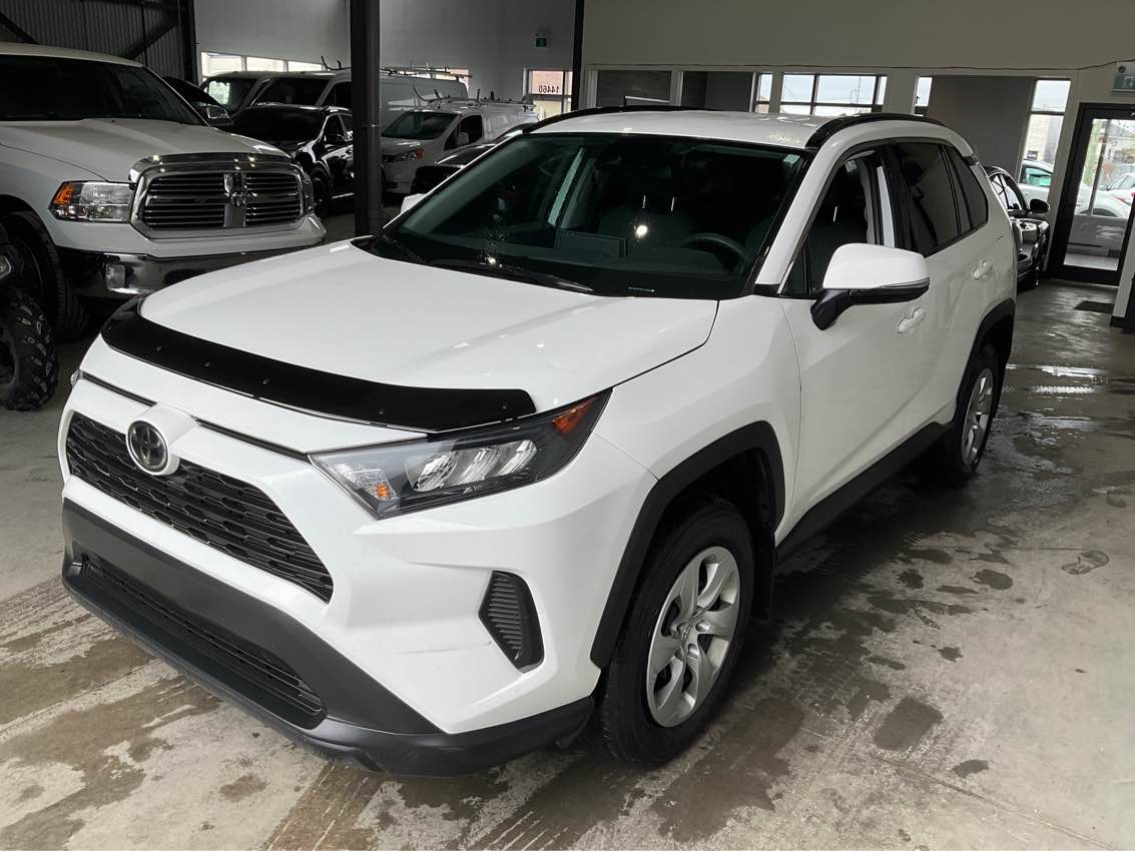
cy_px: 426
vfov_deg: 48.2
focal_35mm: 29
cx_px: 568
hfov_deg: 61.7
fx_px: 951
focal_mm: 3
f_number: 1.8
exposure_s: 1/627
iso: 25
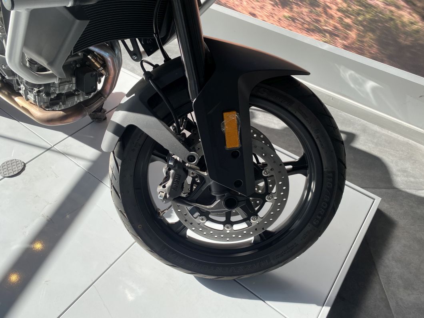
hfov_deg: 67.3
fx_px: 318
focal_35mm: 26
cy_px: 159
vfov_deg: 53.1
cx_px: 212
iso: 32
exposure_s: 1/651
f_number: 1.8
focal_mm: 4.25
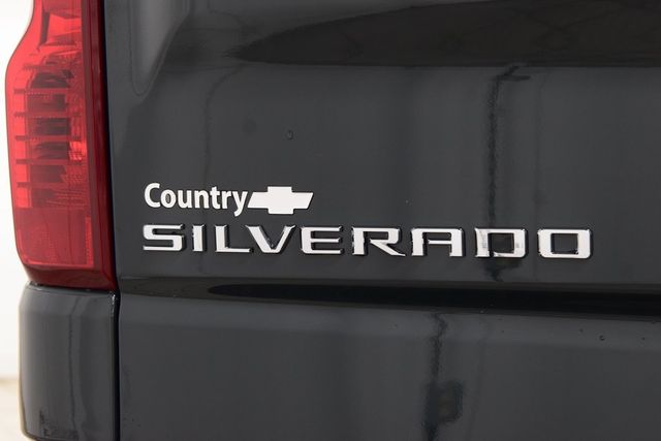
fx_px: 1432
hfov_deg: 26.0
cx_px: 330
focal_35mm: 78
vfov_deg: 17.5
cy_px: 220
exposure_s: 1/15
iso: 1000
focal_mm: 52
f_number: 6.3
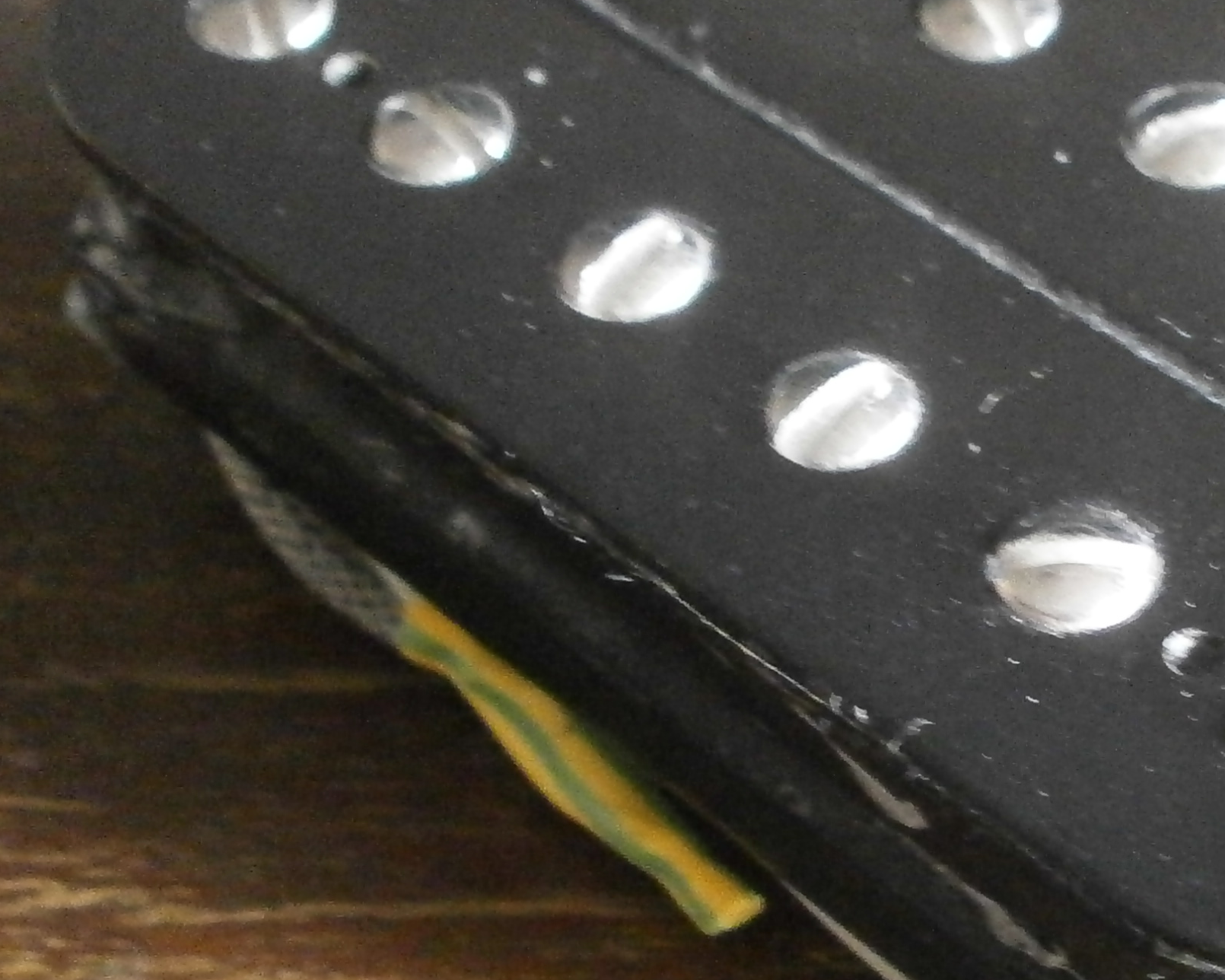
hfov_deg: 24.3
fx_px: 2792
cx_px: 1026
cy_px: 670
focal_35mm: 77
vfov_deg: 19.8
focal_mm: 5.8
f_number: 3.1
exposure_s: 1/40
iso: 800
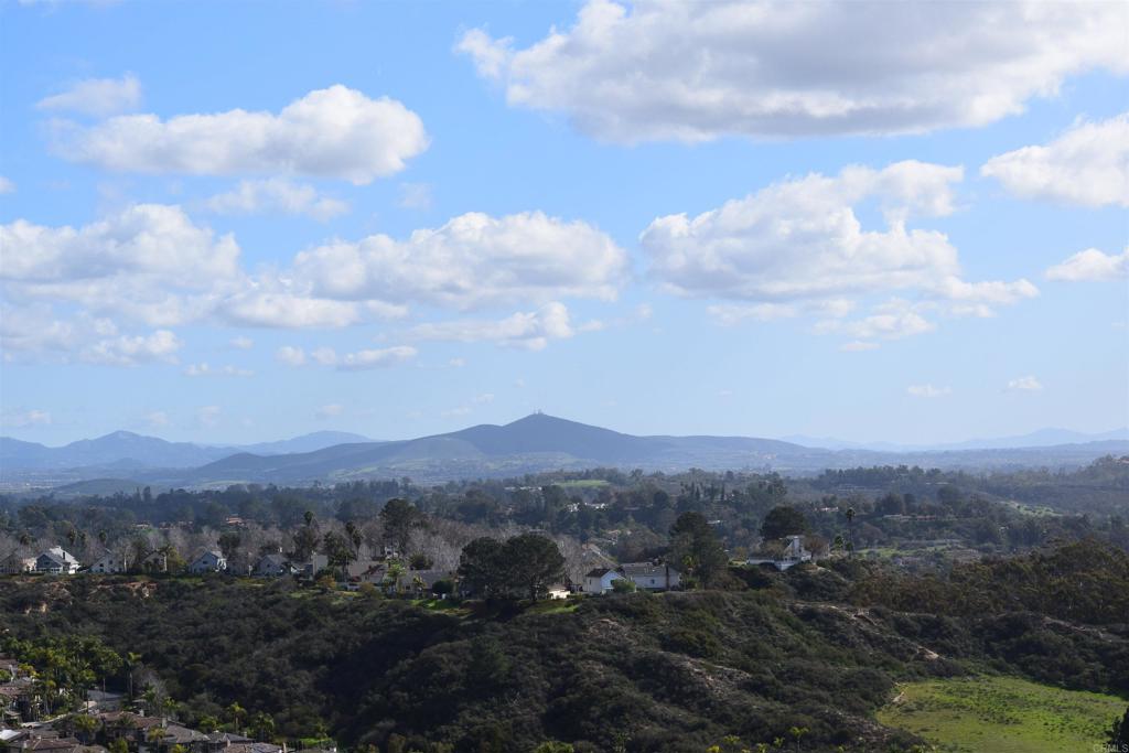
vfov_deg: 16.6
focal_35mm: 82
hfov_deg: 24.6
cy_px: 376
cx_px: 564
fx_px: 2587
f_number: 11
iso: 320
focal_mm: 55
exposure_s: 1/500
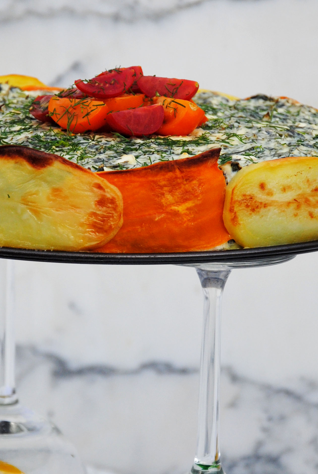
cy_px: 238
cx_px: 97
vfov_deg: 7.4
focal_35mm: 278
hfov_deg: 5.0
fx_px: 3672
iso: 200
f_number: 5.6
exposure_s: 1/200
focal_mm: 90
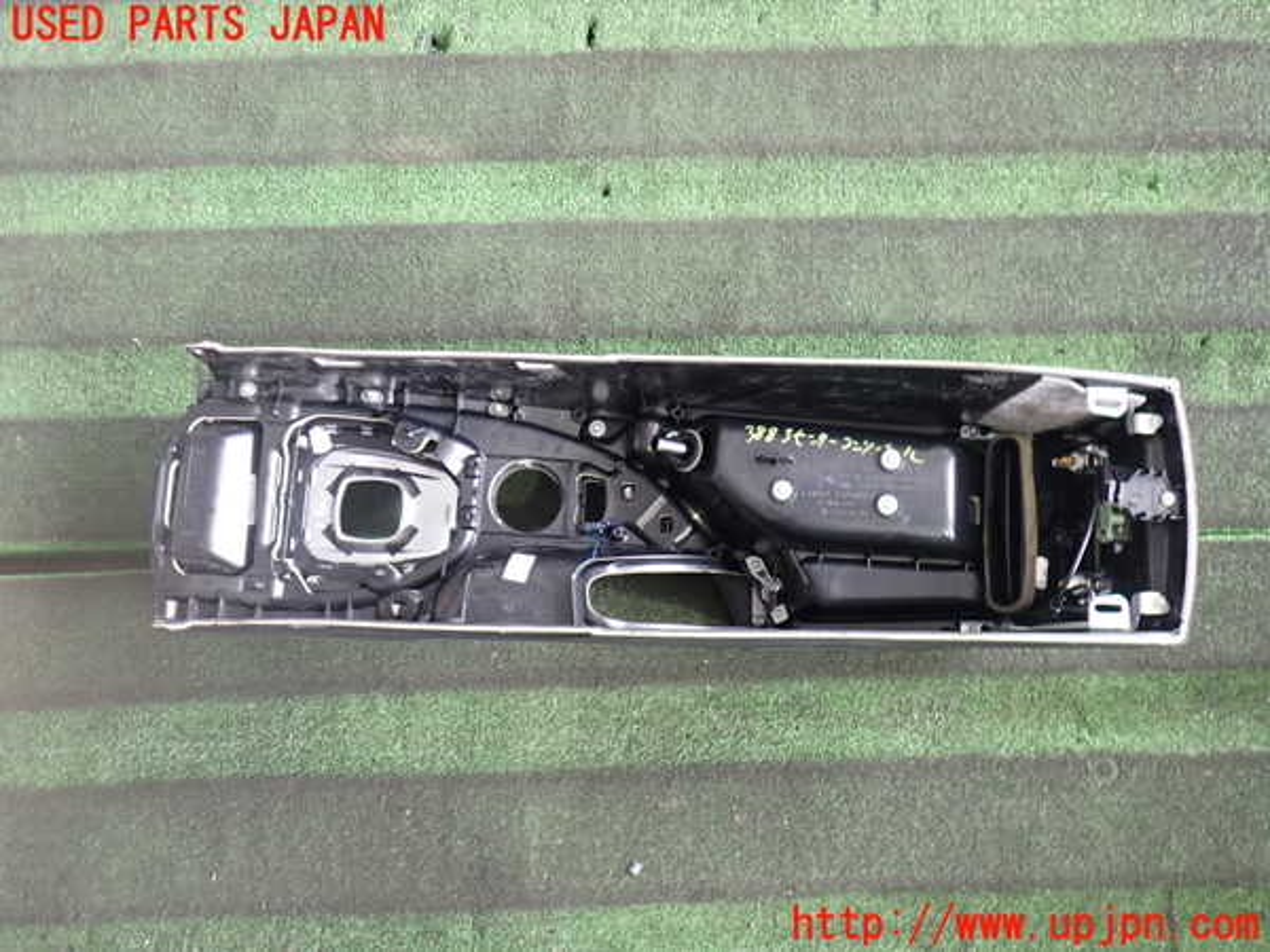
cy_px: 476
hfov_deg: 60.0
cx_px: 635
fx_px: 1101
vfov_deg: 46.8
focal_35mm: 30
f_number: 2.3
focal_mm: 5.4
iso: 250
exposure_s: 1/30
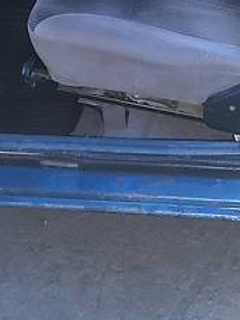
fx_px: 656
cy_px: -55
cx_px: 142
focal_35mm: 71
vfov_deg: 25.0
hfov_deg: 20.7
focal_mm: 3.9
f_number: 1.7
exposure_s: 1/17
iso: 1000
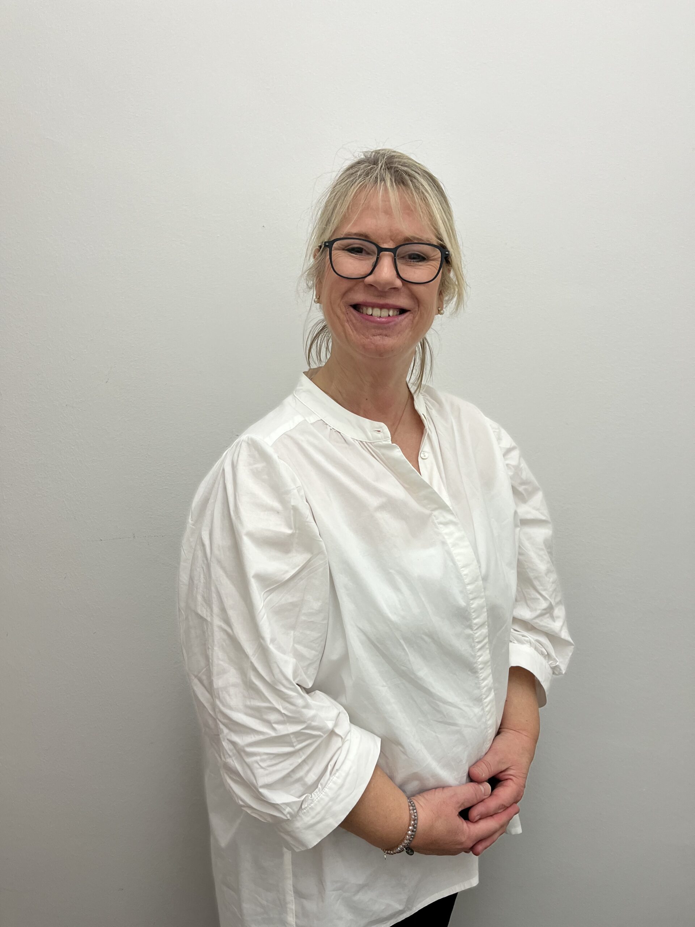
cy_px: 464
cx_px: 348
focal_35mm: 26
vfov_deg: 67.3
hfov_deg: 53.1
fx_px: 696
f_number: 1.6
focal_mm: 5.1
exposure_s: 1/100
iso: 100
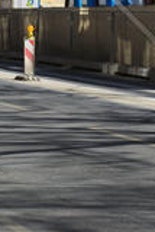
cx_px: -32
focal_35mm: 152
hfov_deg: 8.9
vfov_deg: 12.6
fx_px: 979
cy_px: -145
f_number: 6.7
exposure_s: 1/350
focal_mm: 28
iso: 100
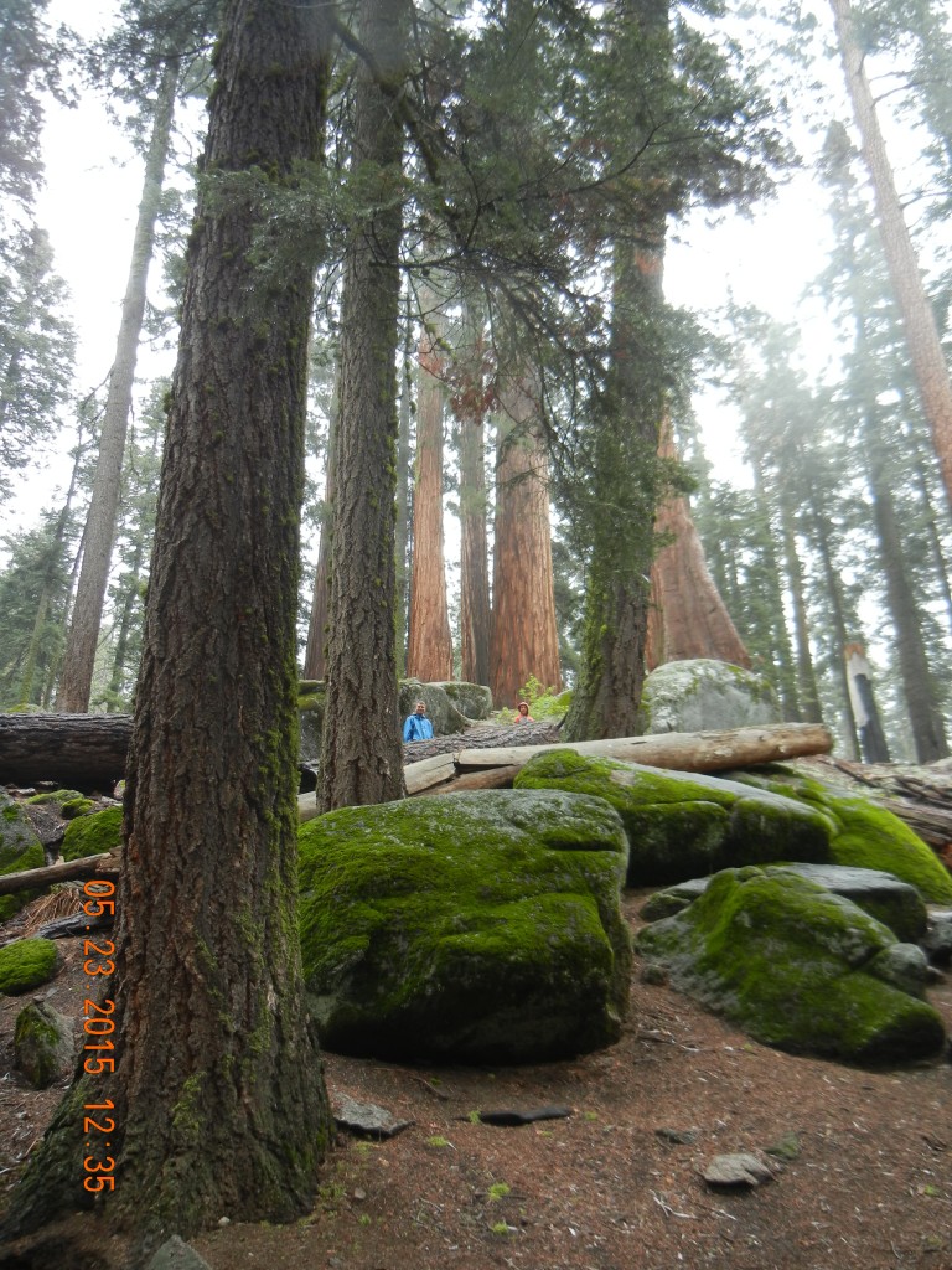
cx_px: 476
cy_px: 635
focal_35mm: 30
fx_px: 1100
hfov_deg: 46.8
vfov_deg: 60.0
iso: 160
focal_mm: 5.4
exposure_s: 1/144
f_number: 3.5
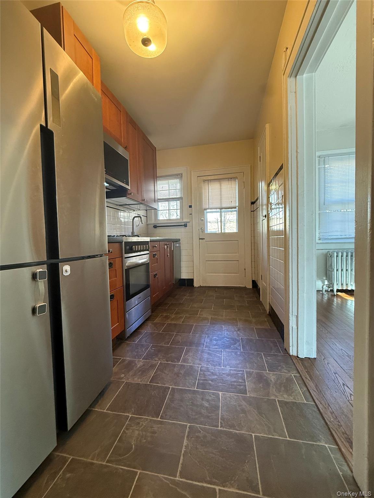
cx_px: 187
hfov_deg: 85.7
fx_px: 202
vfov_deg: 102.1
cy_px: 249
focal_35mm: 14
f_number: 2.2
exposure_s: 1/60
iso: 400
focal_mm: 2.22
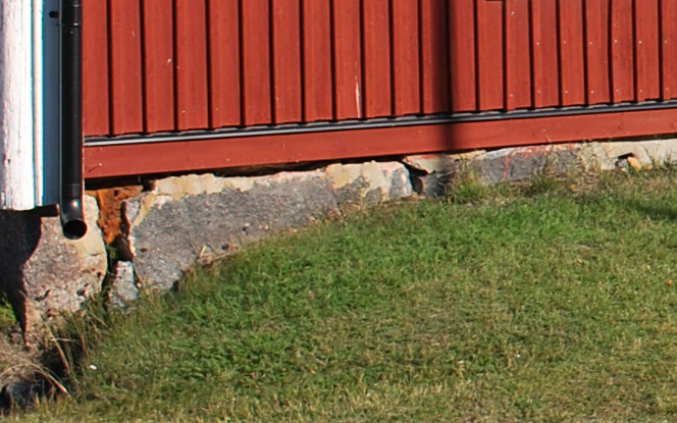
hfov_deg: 13.1
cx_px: 1126
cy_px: -31
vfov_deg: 8.9
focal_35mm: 147
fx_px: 2712
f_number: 8
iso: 100
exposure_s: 1/250
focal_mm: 22
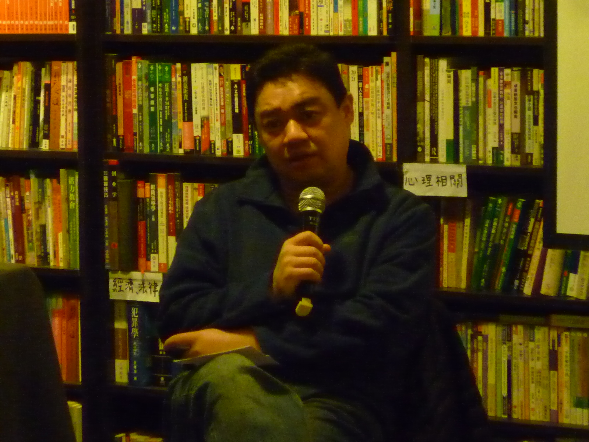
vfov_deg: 11.1
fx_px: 2263
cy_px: 221
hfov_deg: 14.8
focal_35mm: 133
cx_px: 294
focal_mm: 12.2
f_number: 5.4
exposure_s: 1/8
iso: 800
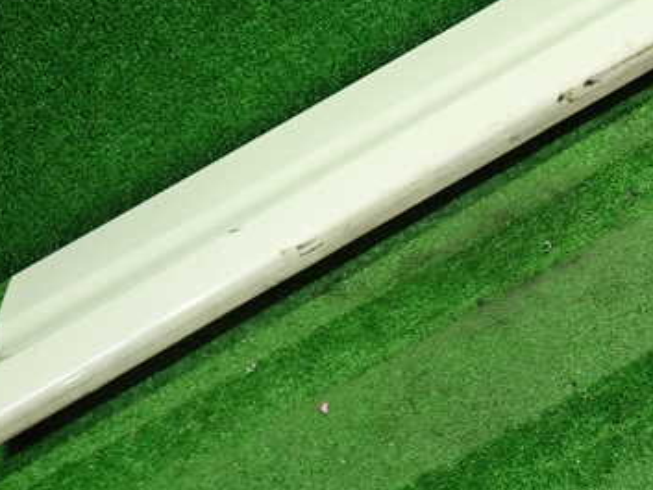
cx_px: 440
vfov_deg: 28.5
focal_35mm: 51
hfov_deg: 37.0
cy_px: 181
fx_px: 962
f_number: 2.3
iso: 400
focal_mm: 5.4
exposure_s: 1/30
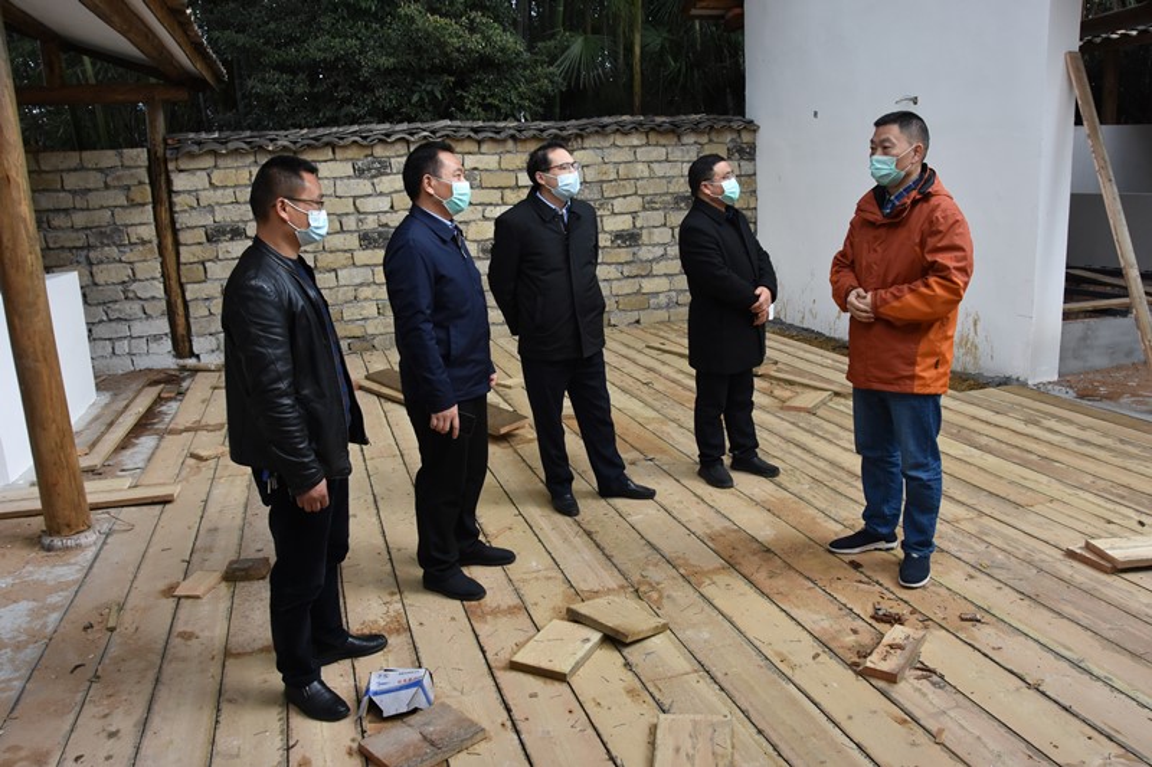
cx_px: 576
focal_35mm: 27
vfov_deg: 47.9
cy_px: 384
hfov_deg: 67.4
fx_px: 864
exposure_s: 1/500
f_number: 8
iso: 800
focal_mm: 18
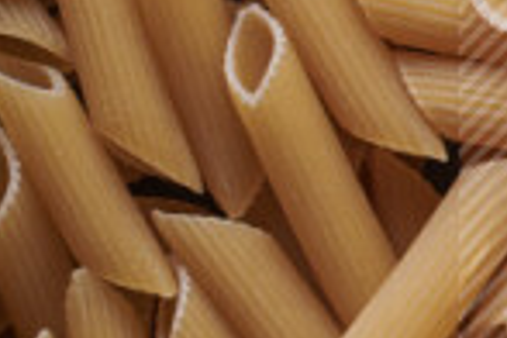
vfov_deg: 5.0
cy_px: -110
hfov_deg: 7.0
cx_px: 1318
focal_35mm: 273
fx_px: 3844
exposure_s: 1/100
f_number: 8
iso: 160
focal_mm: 50
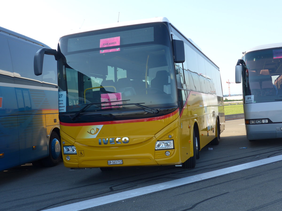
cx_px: 141
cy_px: 106
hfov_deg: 38.9
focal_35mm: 49
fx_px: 399
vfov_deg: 29.7
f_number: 3.2
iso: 80
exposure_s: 1/320
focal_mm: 10.1
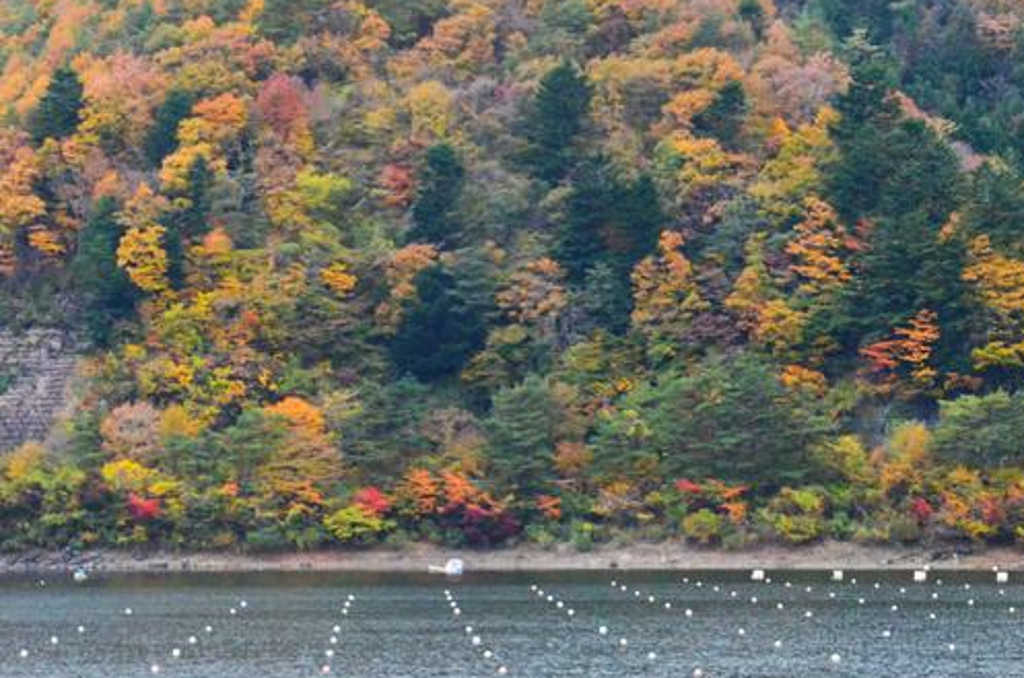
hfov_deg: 12.2
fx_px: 4796
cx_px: 429
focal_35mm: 169
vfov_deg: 8.1
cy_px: 231
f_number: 8
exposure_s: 1/80
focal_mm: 70
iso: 4000
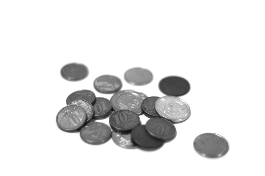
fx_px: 552
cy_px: 88
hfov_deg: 27.0
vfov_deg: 18.2
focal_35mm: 75
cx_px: 132
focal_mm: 50
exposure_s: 1/250
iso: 200
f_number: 1.4
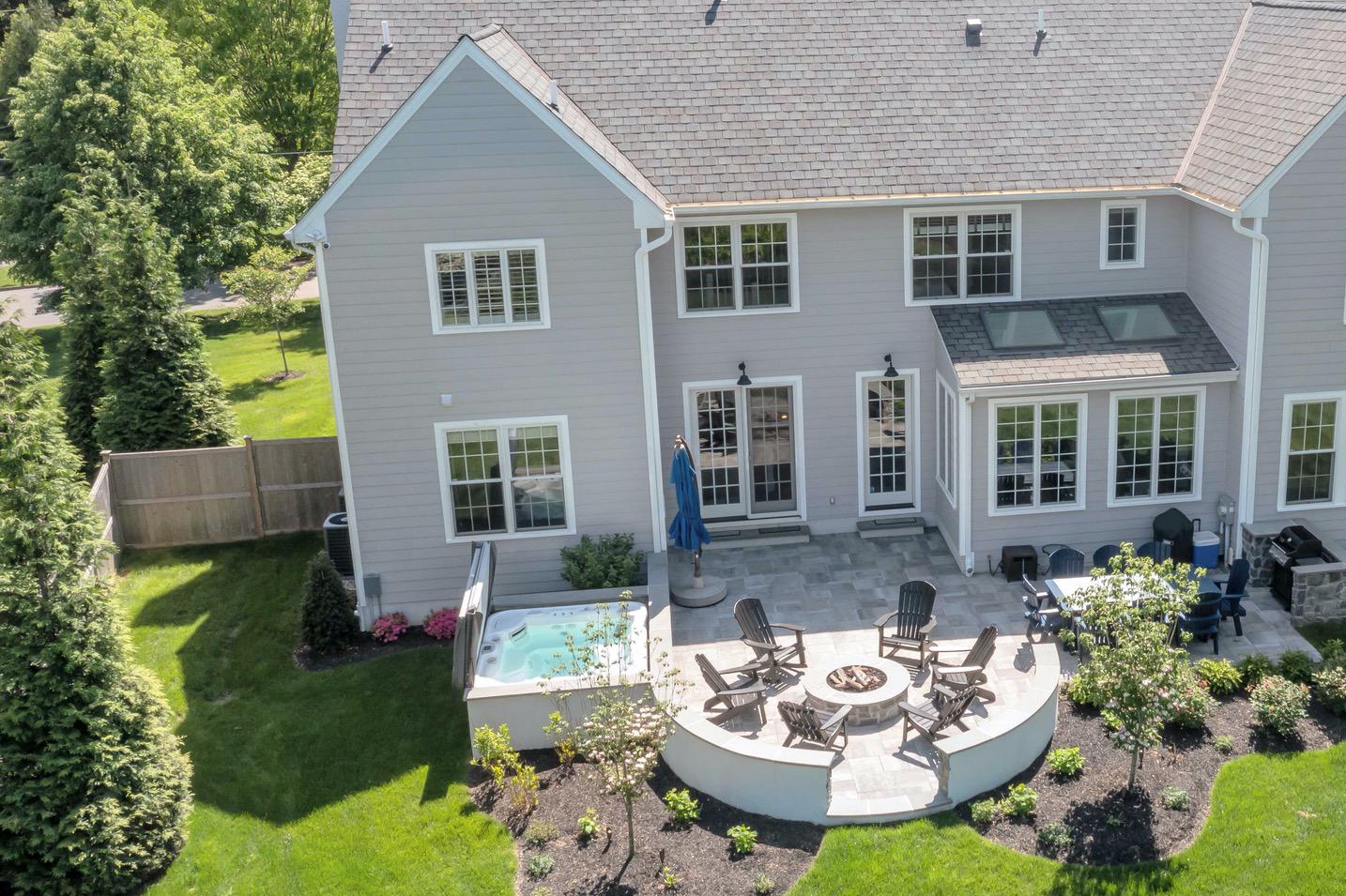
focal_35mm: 40
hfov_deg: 47.7
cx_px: 901
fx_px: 1495
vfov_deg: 33.4
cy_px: 407
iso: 400
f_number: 9
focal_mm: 10.26
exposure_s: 1/200
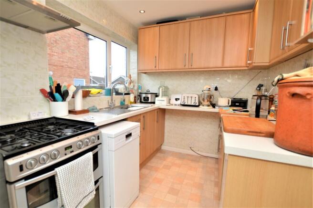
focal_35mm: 15
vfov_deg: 77.2
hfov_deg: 100.4
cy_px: 104
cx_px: 156
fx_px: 130
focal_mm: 10
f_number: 3.5
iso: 100
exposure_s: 1/40
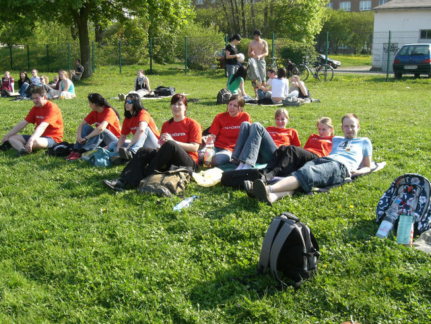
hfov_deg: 49.0
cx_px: 216
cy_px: 162
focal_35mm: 38
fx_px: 473
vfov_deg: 37.7
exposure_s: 1/200
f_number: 4.4
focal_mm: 6.3
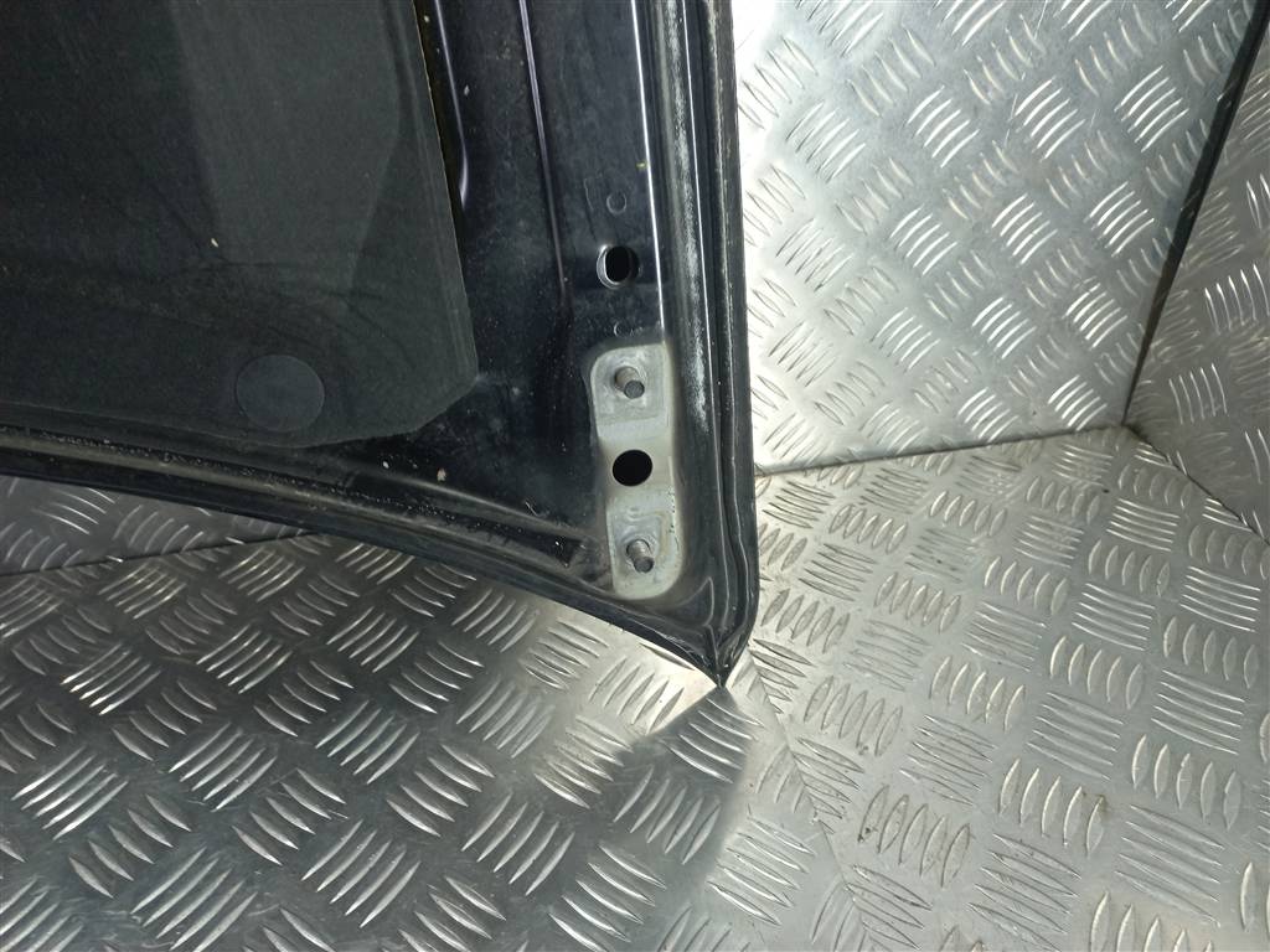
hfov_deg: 69.4
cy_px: 476
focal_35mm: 25
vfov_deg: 54.9
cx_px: 635
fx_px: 917
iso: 64
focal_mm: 4.6
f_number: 1.8
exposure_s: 1/50
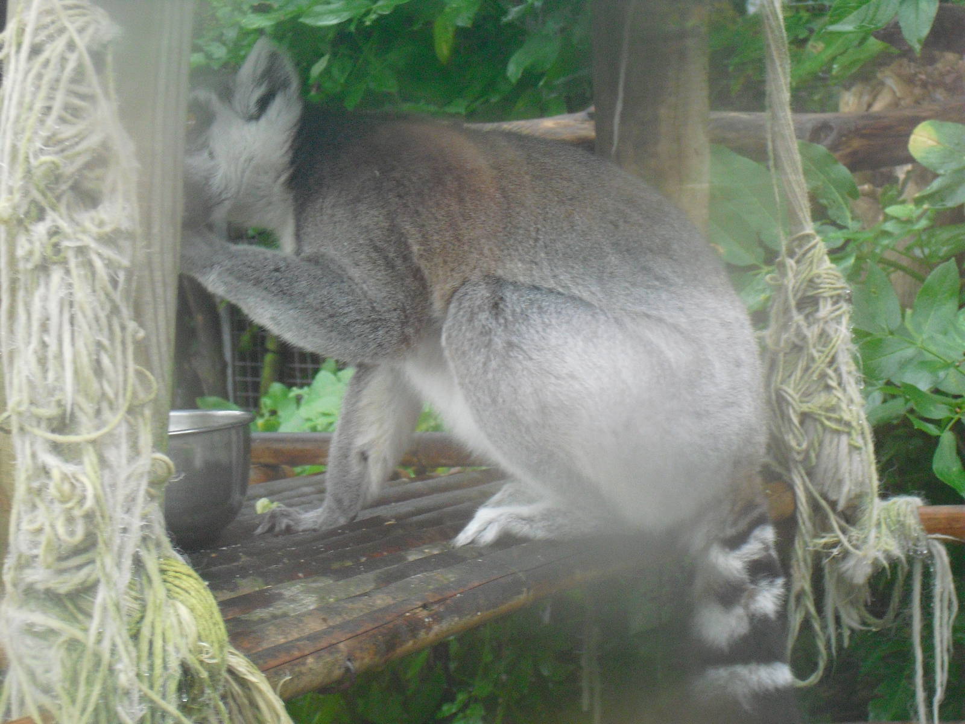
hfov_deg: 22.0
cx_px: 482
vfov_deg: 16.6
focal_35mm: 89
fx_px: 2481
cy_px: 362
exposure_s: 1/60
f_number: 5.1
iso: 400
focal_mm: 15.7
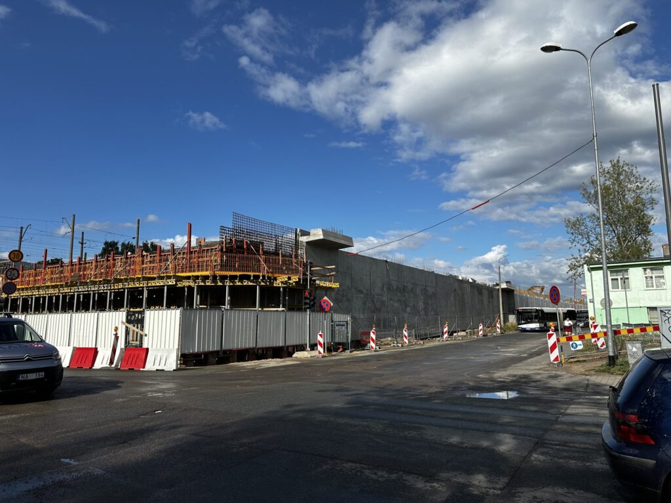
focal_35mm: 24
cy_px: 252
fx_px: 465
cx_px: 336
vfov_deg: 56.8
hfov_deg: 71.6
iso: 80
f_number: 1.78
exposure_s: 1/5000
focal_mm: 6.86
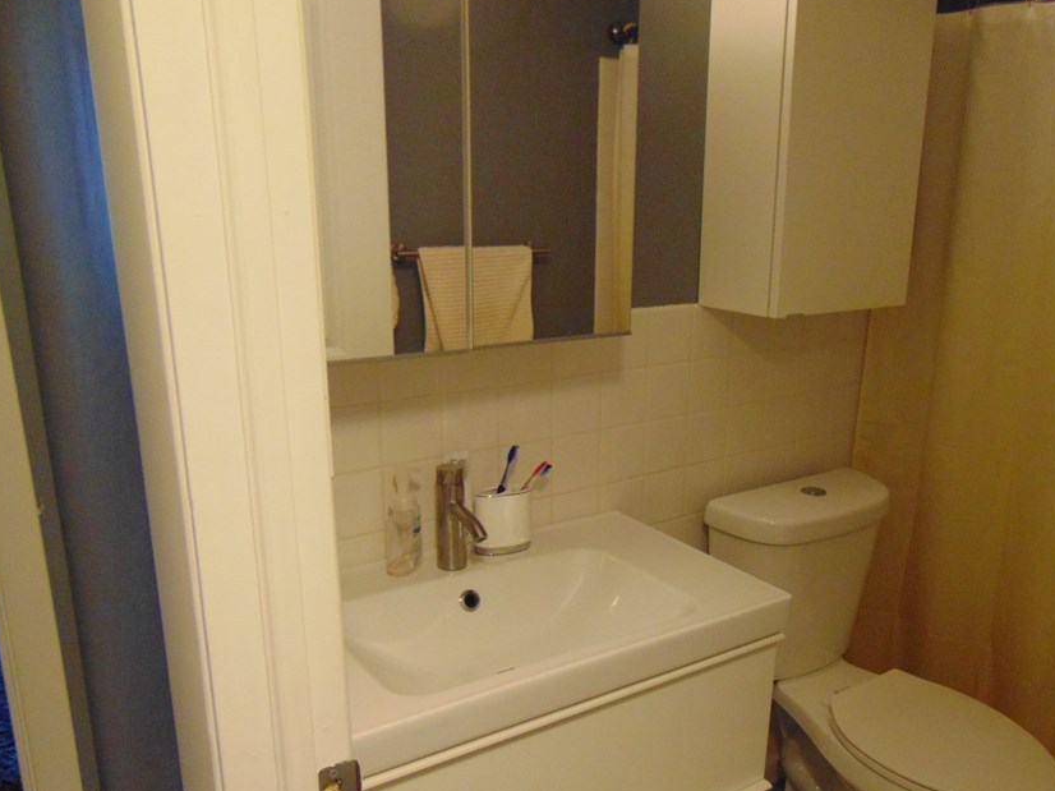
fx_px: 945
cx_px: 622
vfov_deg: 45.2
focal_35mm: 31
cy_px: 472
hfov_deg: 58.0
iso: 400
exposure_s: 1/20
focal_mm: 4.5
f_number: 3
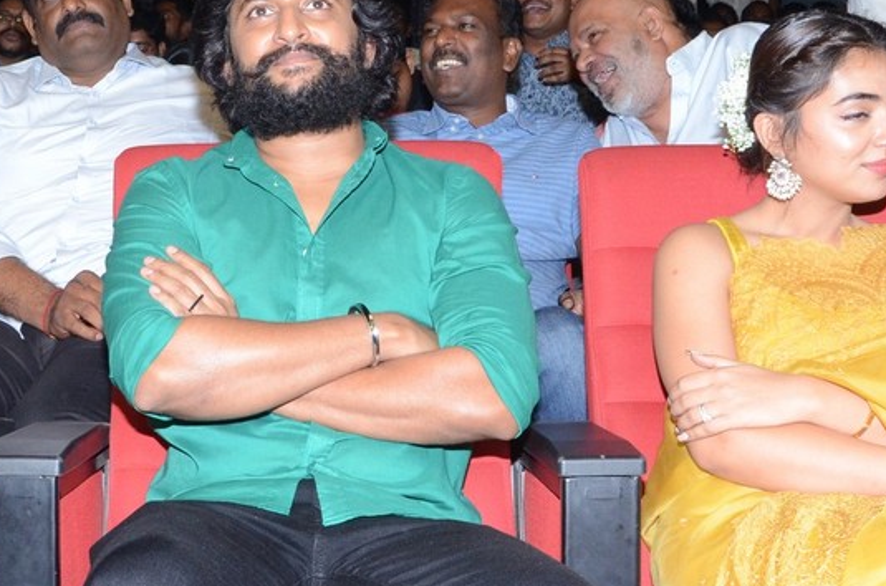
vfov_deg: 22.1
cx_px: 339
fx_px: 1498
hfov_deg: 32.8
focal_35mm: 61
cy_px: 227
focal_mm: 18
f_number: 10
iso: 1250
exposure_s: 1/125
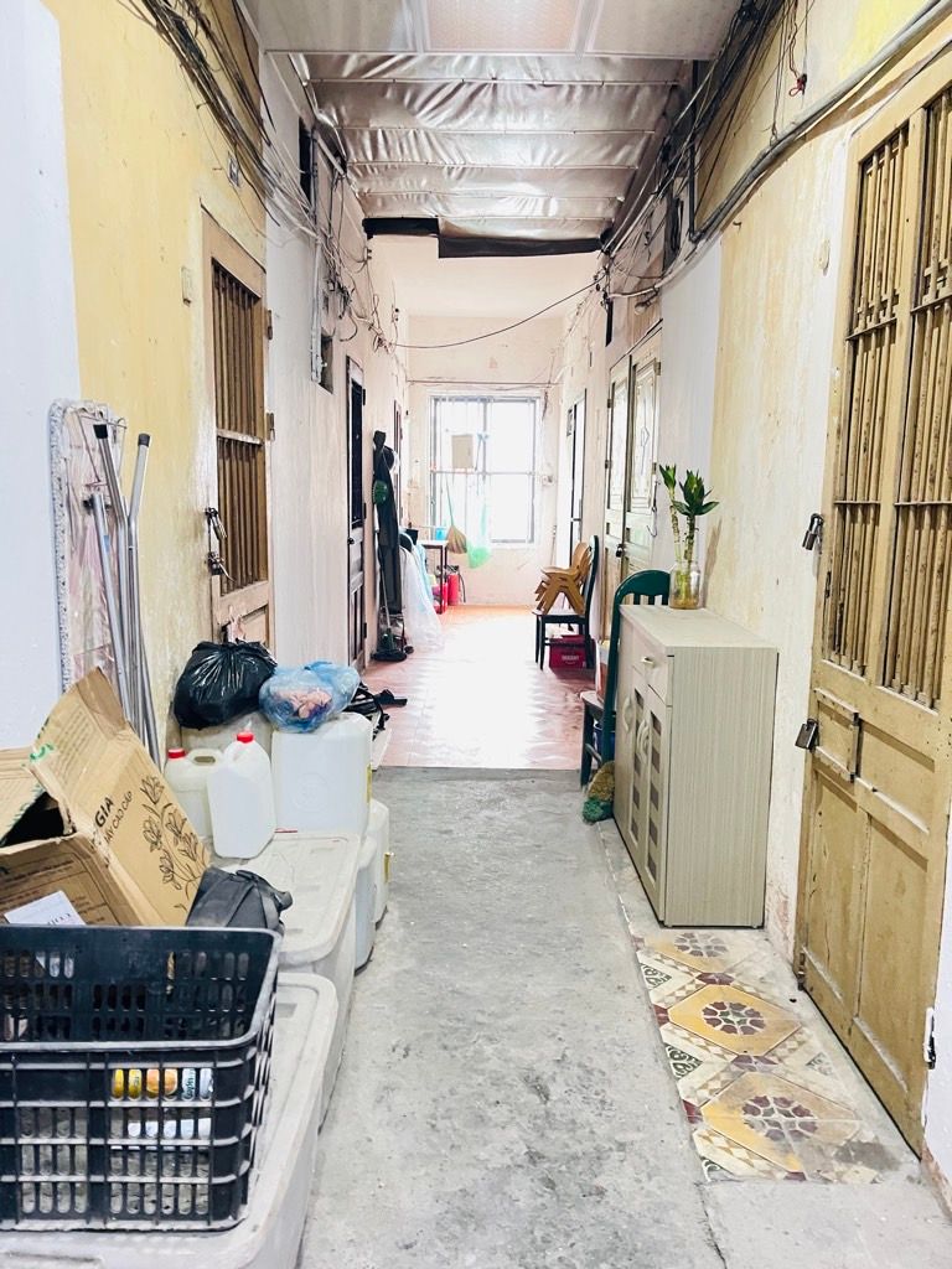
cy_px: 634
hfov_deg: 54.9
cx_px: 476
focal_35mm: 25
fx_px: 917
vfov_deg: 69.4
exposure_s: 1/25
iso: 500
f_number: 1.6
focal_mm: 5.1
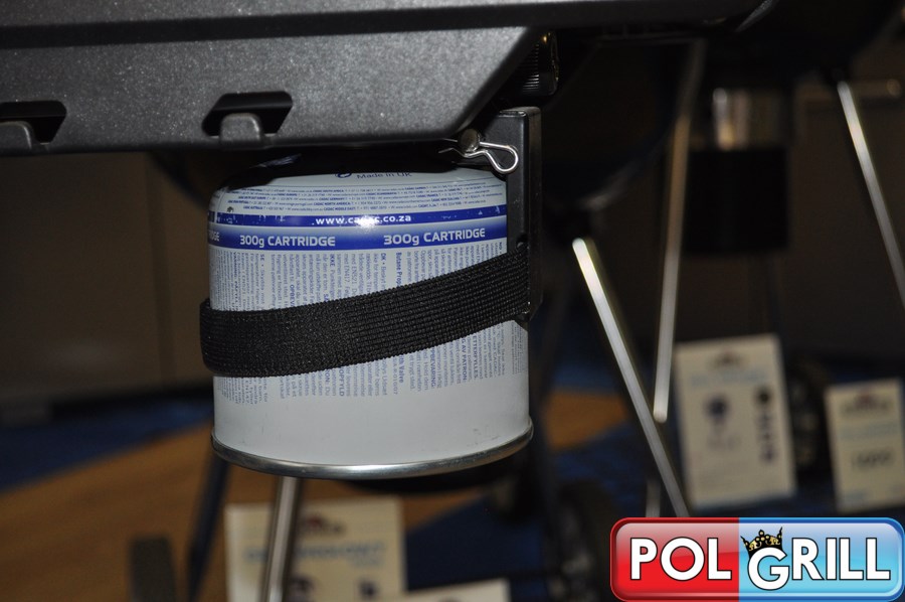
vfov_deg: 23.7
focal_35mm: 57
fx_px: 1431
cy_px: 301
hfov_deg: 35.1
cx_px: 452
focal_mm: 38
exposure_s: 1/60
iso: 720
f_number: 5
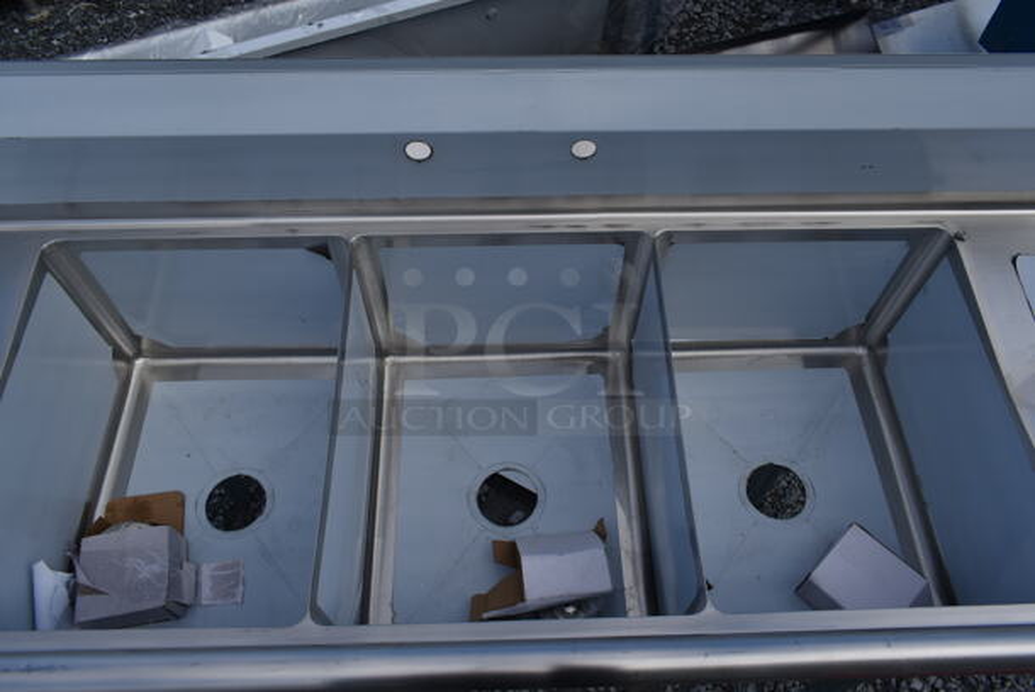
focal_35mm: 27
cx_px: 518
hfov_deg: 67.3
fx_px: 777
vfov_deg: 48.0
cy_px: 346
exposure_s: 1/250
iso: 100
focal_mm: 18
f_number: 8
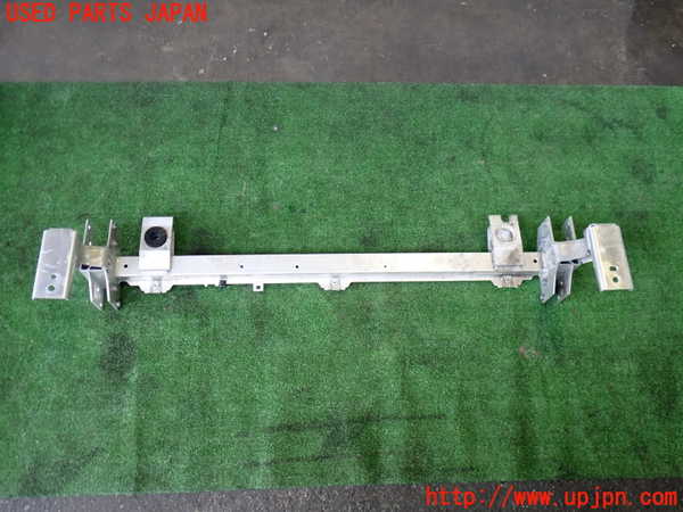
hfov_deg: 60.0
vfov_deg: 46.8
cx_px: 342
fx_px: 592
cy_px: 256
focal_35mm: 30
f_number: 2.3
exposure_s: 1/60
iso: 200
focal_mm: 5.4
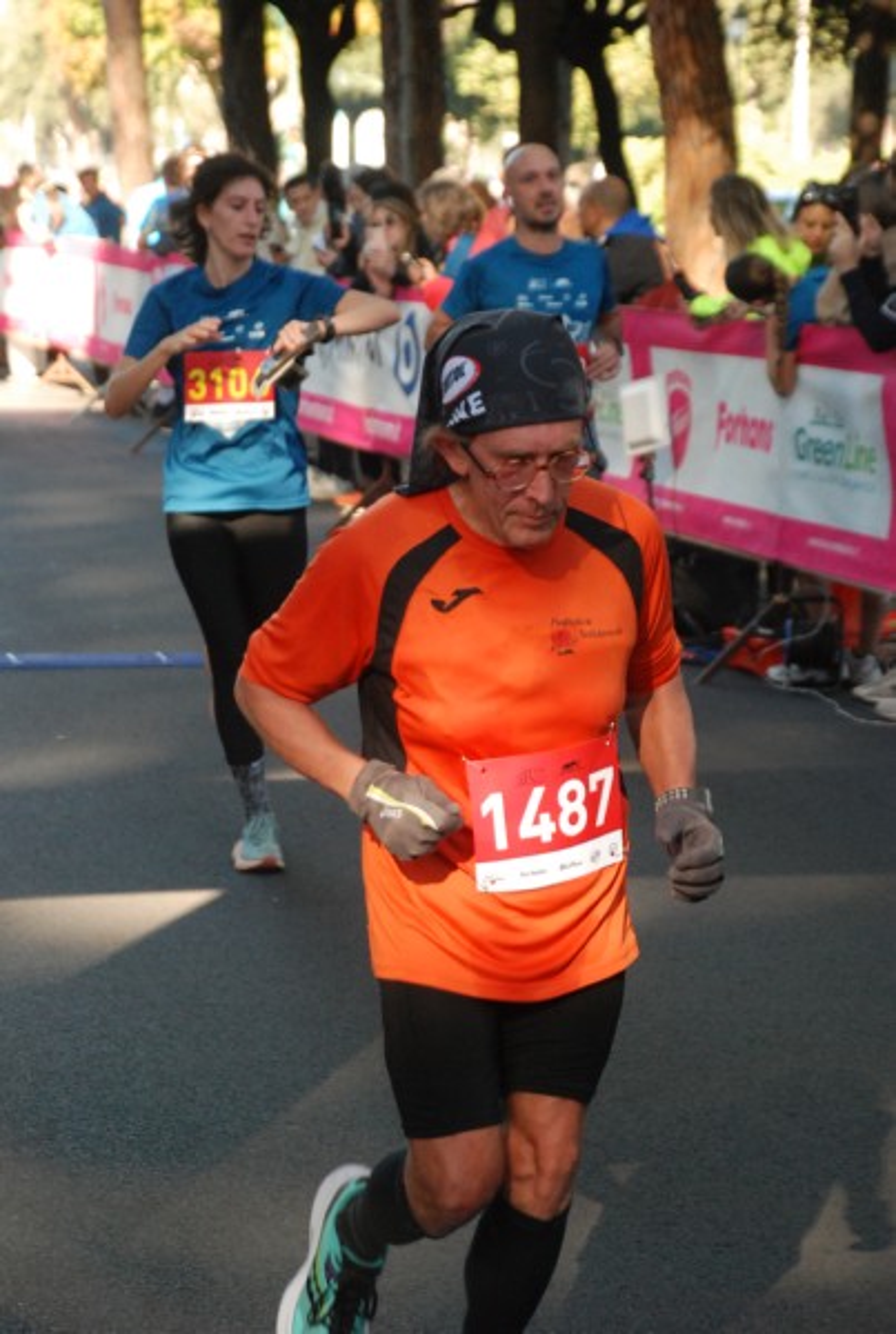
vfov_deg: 18.1
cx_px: 448
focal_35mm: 112
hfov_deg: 12.2
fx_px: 4178
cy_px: 667
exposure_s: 1/250
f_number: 5.6
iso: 1000
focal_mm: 75
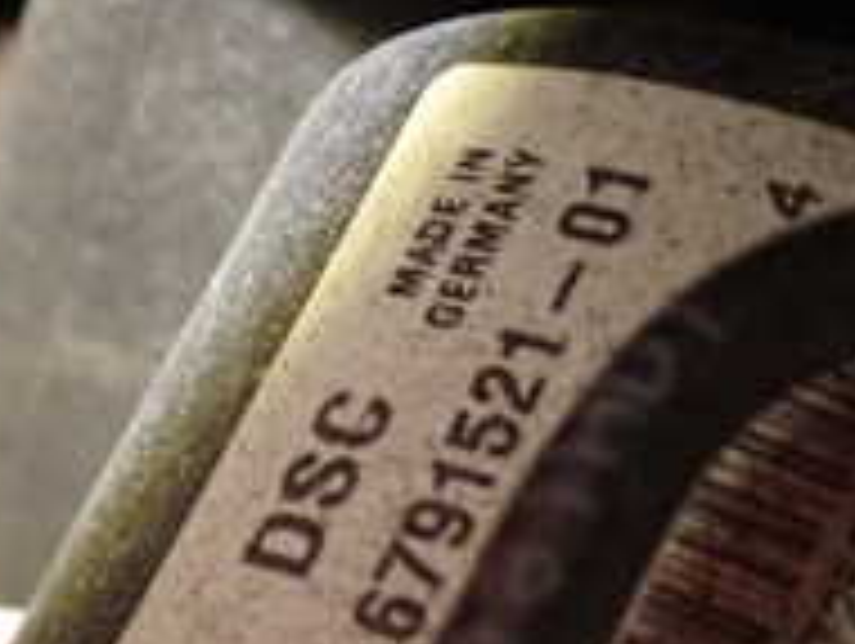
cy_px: 311
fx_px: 2968
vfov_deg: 12.4
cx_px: 486
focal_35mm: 120
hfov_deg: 16.4
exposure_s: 1/13
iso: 800
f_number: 2.7
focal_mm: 6.83
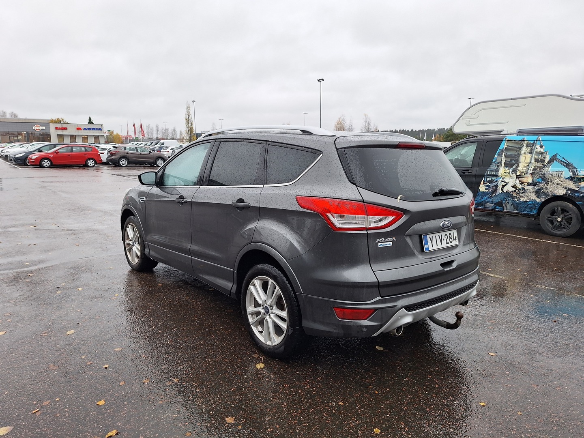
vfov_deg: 58.9
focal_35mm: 23
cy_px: 219
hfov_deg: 73.9
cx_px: 292
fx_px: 388
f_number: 1.8
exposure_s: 1/100
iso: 50
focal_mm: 5.54
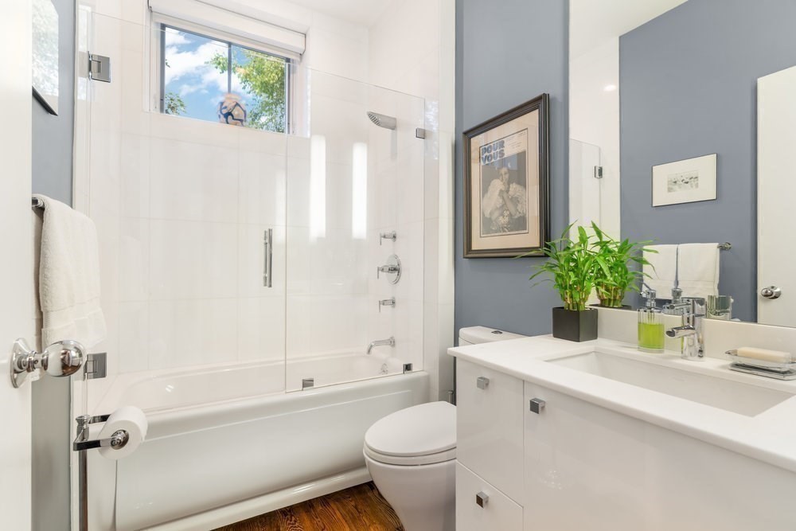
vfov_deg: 73.8
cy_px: 266
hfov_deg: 96.7
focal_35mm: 16
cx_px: 398
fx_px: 354
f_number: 8
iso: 200
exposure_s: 2.5
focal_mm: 16
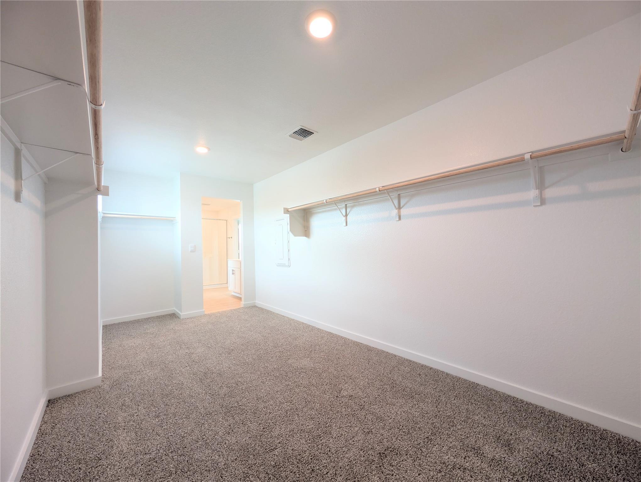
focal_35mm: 12
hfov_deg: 110.5
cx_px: 320
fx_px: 223
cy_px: 241
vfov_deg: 94.6
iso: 104
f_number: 1.7
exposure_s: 1/120
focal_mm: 2.02
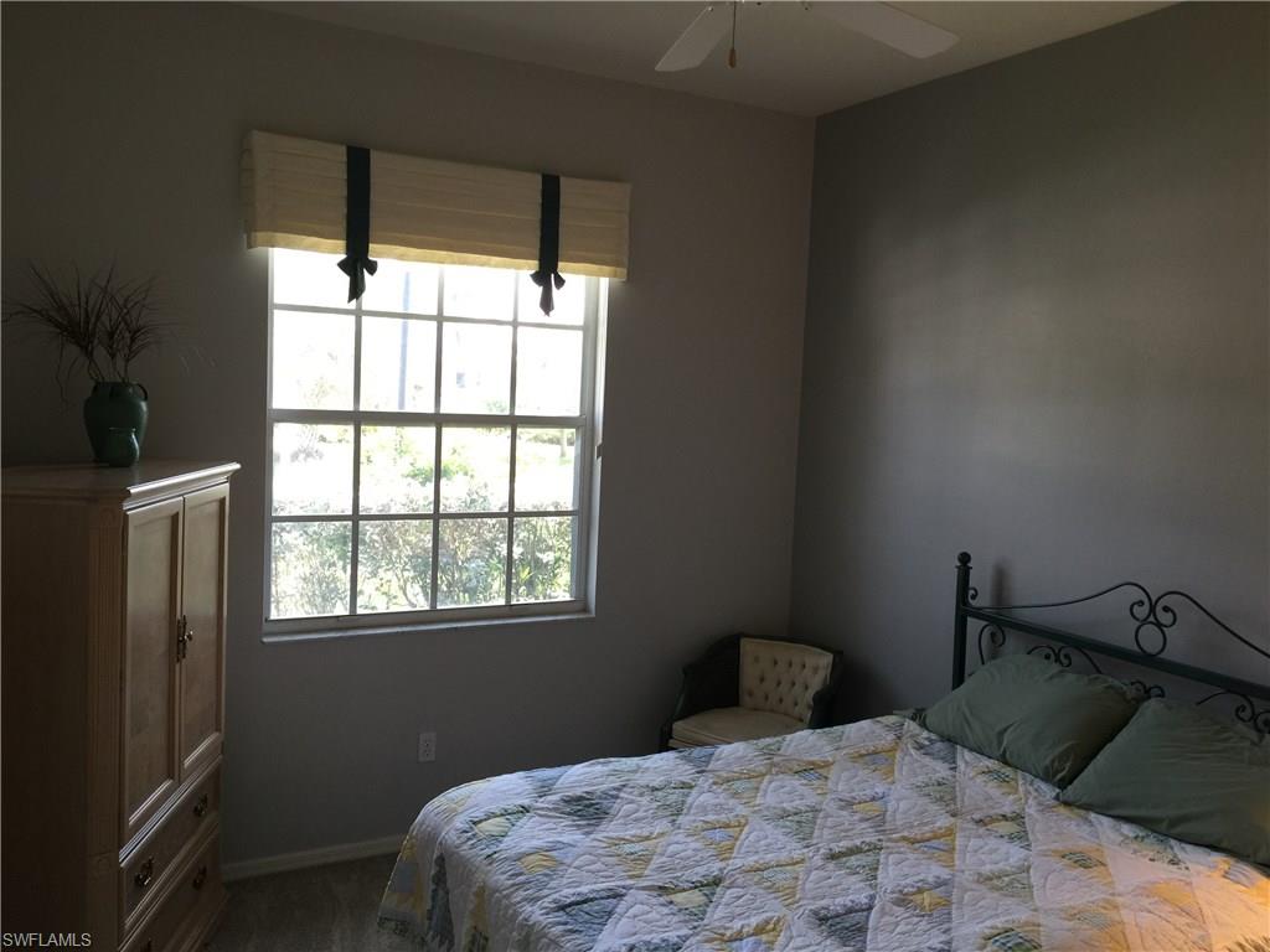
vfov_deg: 48.2
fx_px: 1064
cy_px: 476
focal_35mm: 29
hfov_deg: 61.7
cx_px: 635
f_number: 2.2
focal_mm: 4.15
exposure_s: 1/17
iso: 40
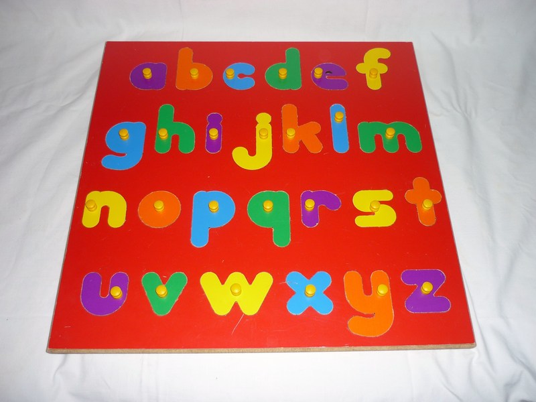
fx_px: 511
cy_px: 201
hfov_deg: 55.4
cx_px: 268
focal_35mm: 33
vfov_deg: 42.9
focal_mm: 5.5
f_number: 2.8
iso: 100
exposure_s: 1/30
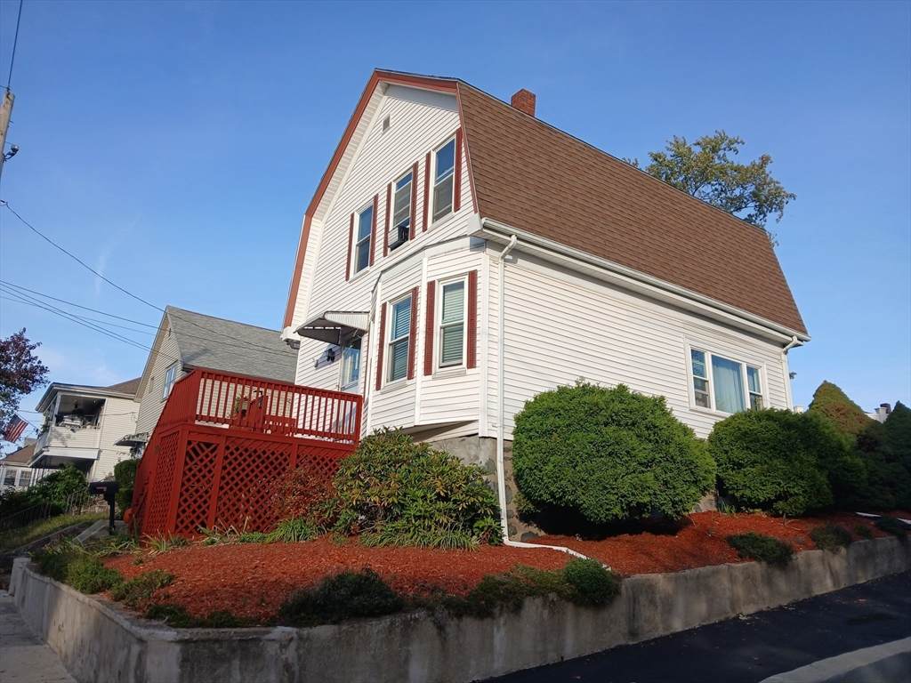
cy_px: 342
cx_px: 456
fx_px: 684
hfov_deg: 67.3
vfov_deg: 53.1
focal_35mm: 26
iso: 20
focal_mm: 3.98
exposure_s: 1/378
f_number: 1.8
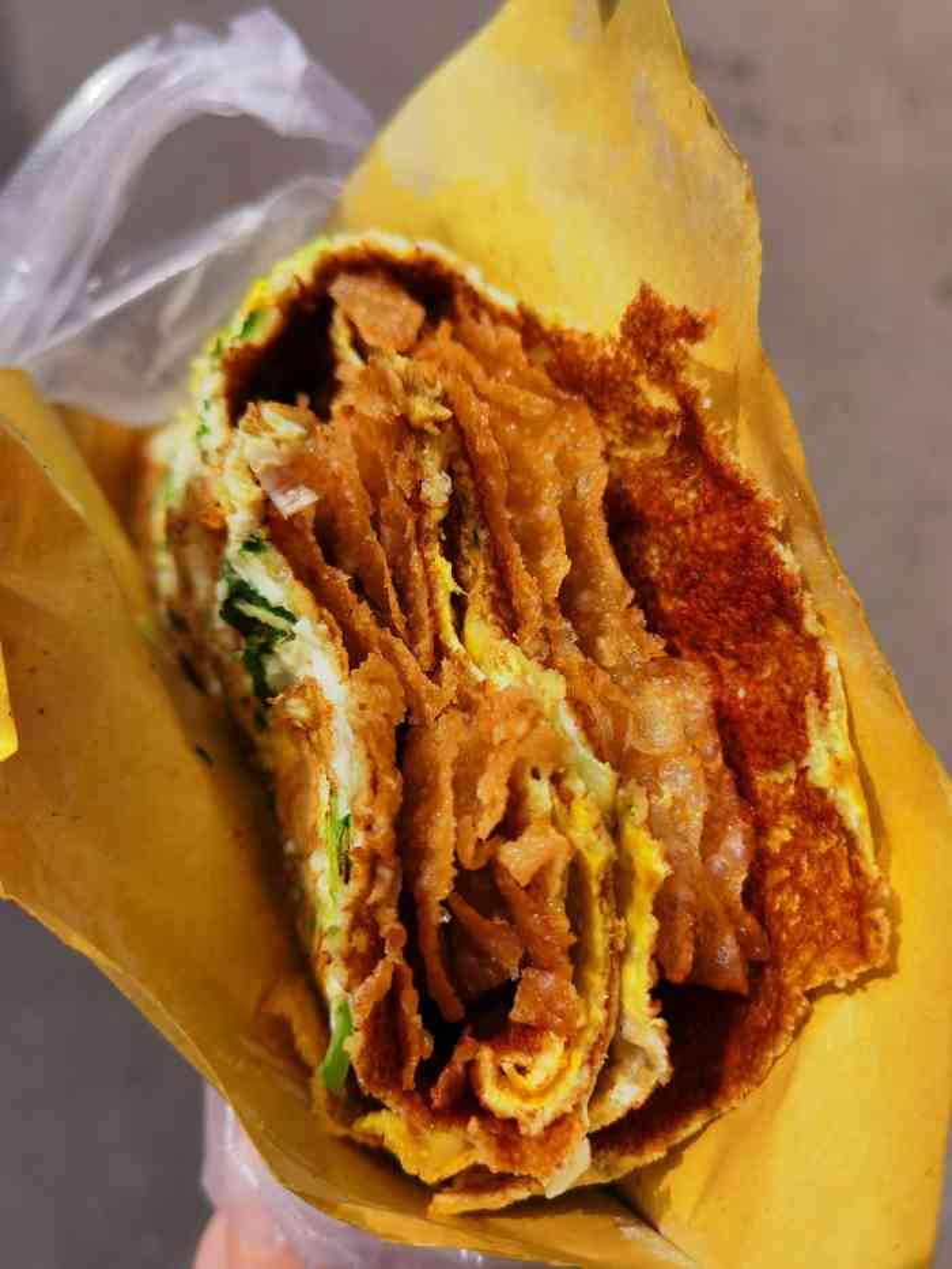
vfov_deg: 61.7
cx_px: 476
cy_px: 634
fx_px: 1063
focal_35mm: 29
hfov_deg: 48.2
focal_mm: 6.71
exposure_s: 1/10000
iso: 50
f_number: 1.9
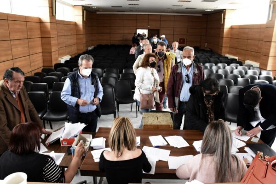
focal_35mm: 27
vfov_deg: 47.9
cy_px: 92
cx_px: 138
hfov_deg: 67.4
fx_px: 207
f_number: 8
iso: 8000
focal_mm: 18
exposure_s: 1/250
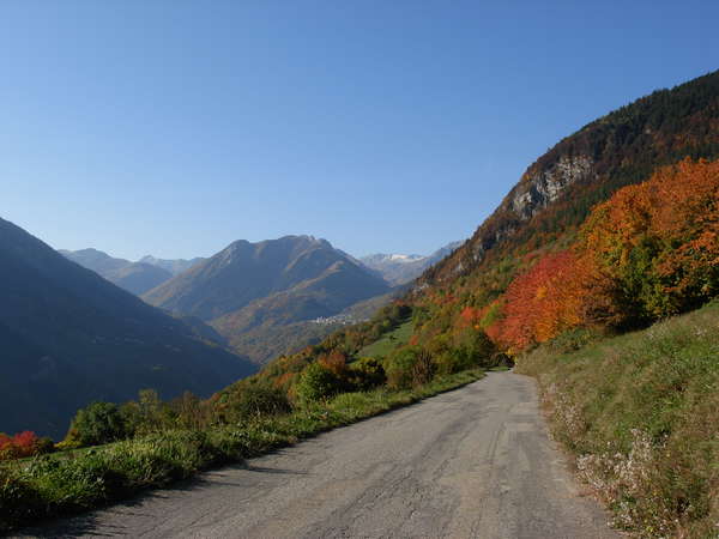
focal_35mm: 38
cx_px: 360
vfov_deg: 37.7
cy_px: 270
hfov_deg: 49.0
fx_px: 789
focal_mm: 6.3
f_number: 4.9
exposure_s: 1/527
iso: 79
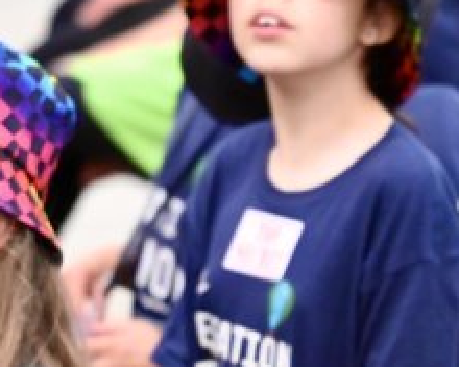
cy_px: 279
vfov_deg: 1.7
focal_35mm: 922
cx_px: 488
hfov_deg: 2.1
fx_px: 12525
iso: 4000
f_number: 2.8
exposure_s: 1/8000
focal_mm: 200
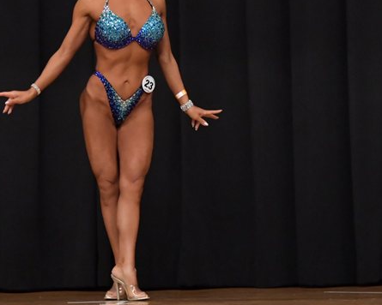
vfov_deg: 3.9
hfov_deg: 4.9
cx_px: 161
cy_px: 122
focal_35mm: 392
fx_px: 4432
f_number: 5.6
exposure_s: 1/400
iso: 6400
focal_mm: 160
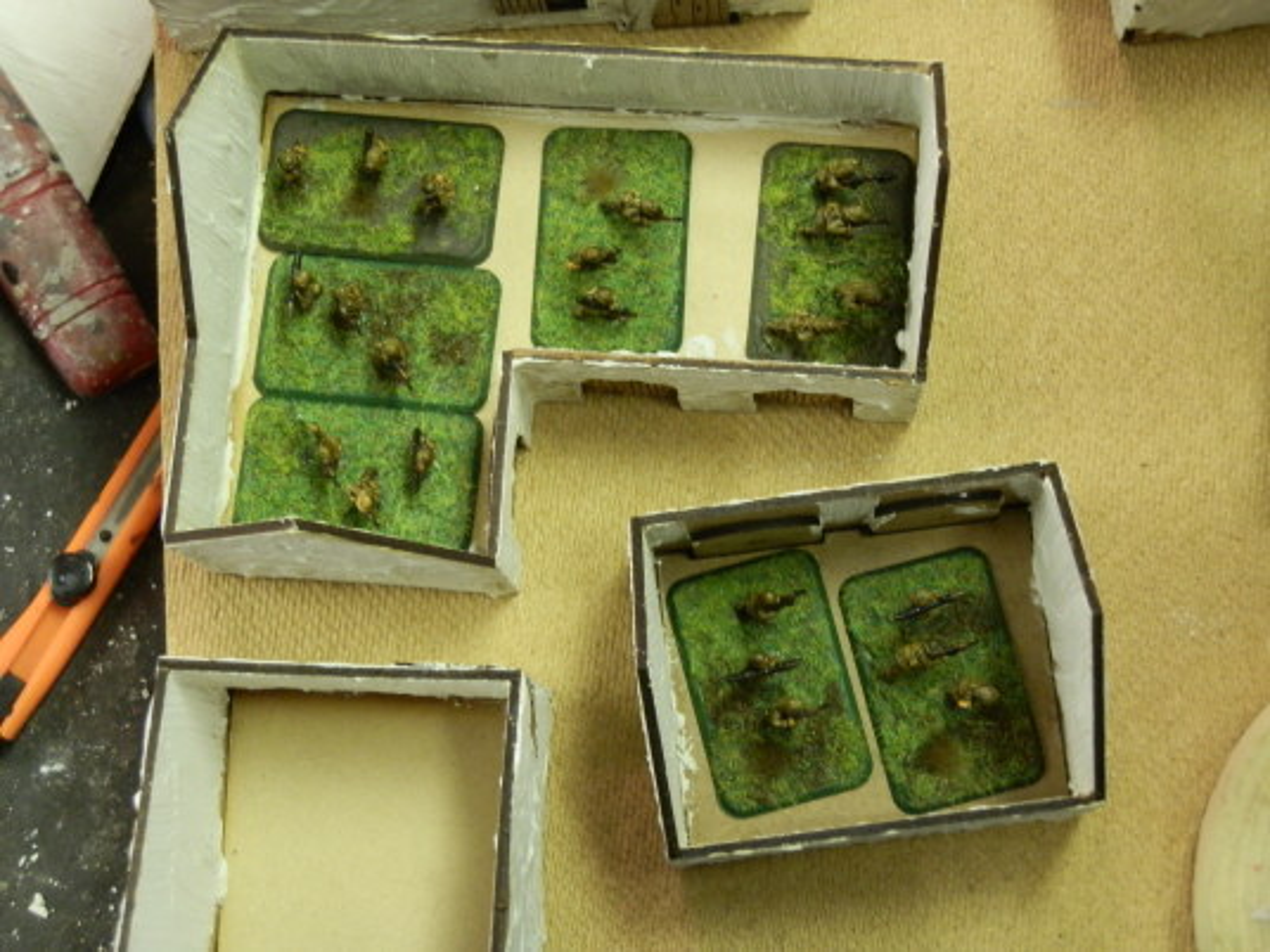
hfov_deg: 31.7
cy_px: 476
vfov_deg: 24.0
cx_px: 635
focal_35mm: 61
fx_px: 2238
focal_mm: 10.99
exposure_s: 1/8
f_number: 3.7
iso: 250
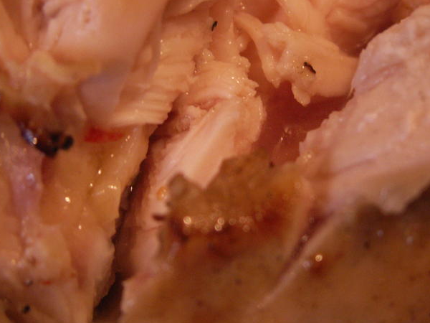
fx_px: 1155
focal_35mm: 93
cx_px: 300
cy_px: 109
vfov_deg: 15.9
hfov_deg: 21.0
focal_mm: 10.28
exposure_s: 1/15
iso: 160
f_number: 3.2
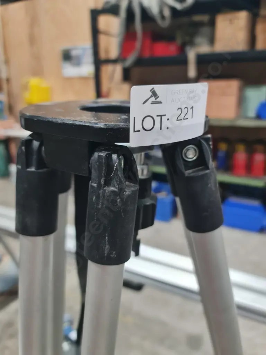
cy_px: 178
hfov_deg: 54.9
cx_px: 133
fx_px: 256
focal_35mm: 25
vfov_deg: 69.4
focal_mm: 7
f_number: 1.8
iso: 200
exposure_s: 1/100
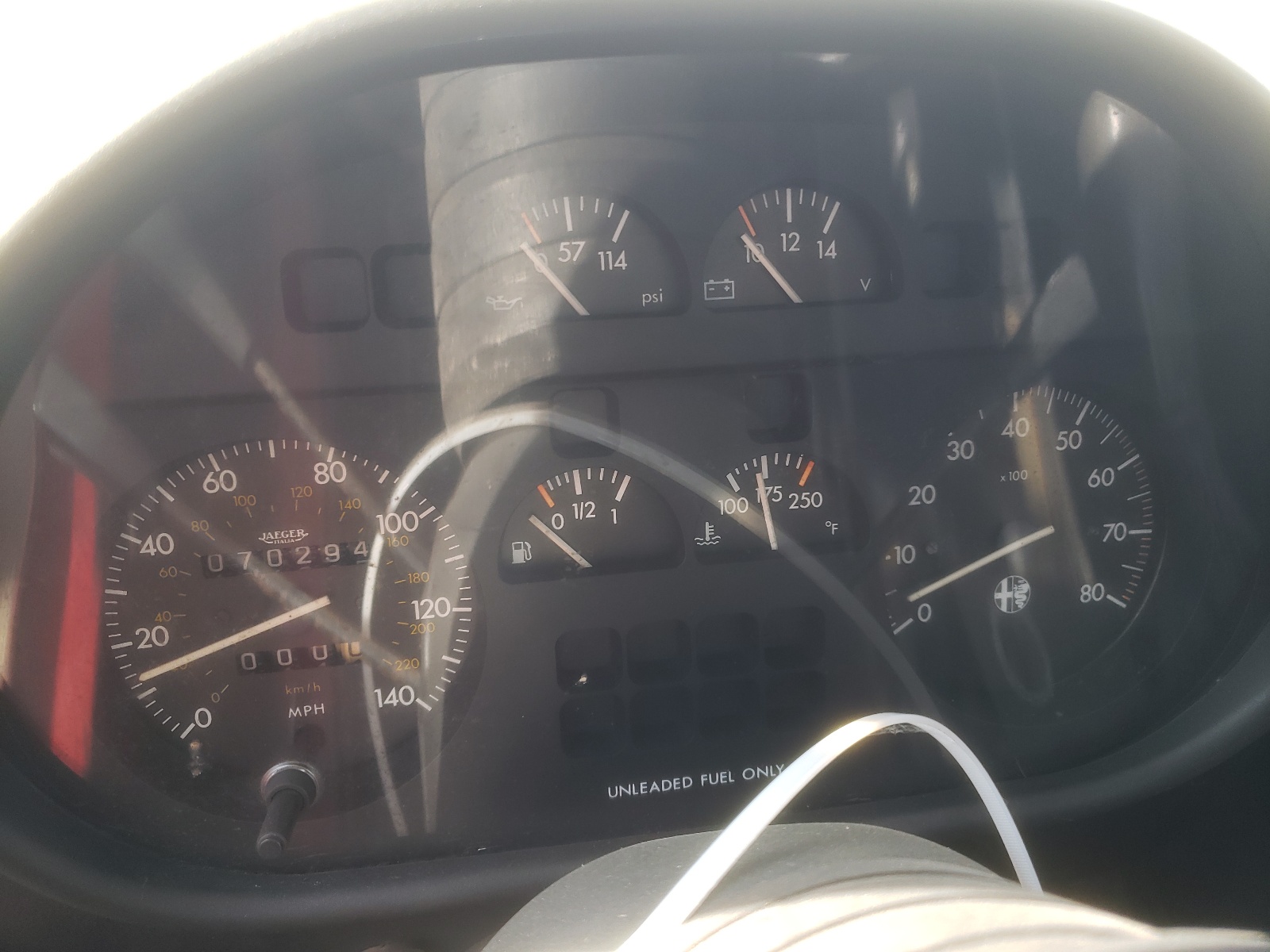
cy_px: 476
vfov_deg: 53.1
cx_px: 635
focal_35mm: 26
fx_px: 954
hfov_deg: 67.3
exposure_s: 1/120
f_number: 1.5
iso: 59
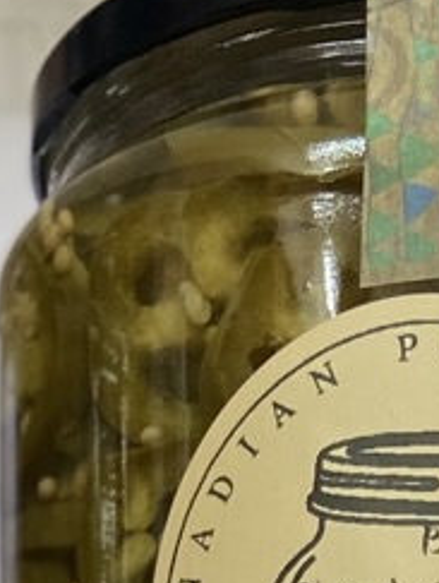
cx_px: -72
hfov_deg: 10.3
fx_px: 2412
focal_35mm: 143
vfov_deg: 10.9
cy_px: 1531
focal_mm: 4.25
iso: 125
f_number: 1.8
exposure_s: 1/60
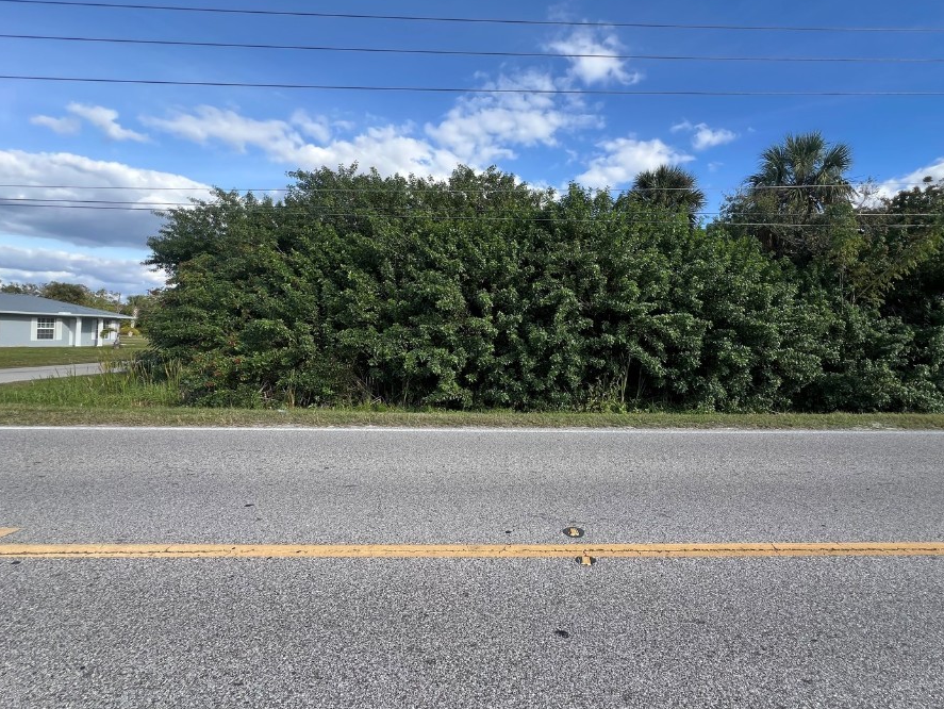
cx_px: 523
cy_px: 325
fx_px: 409
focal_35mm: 15
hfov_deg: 97.8
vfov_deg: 81.6
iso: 32
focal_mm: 1.57
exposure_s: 1/473
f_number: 1.8
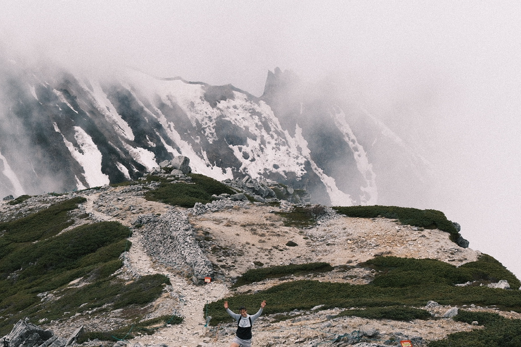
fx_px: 1071
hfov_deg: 27.3
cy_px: 217
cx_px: 206
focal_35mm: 74
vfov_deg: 18.4
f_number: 8
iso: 125
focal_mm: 27.9
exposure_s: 1/280
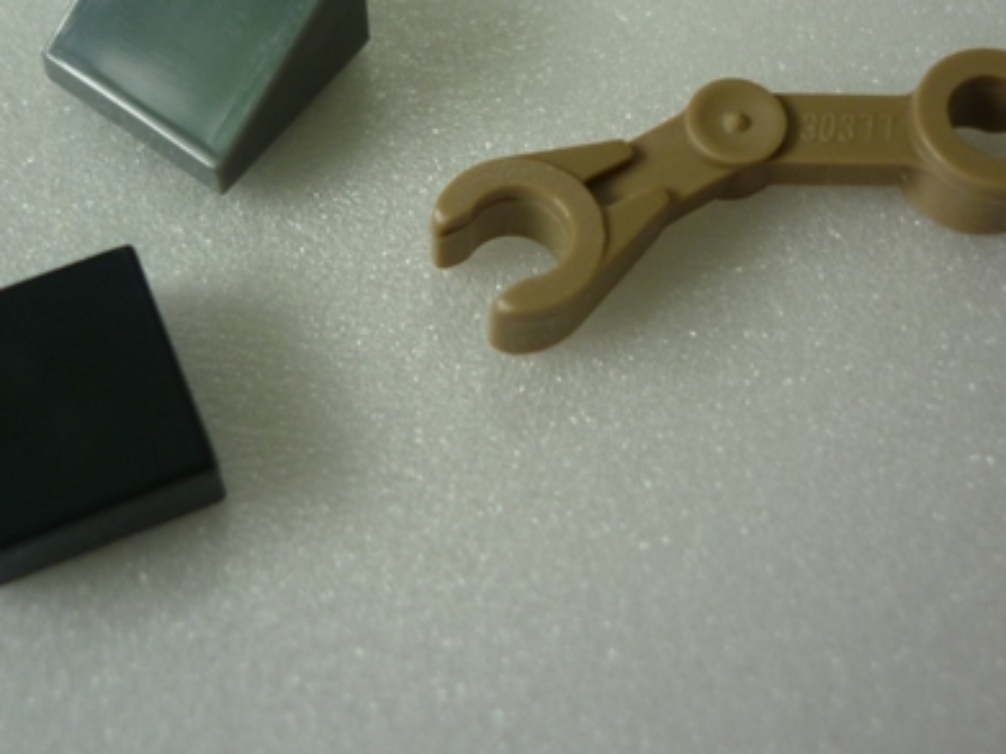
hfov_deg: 35.5
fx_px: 1569
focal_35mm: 54
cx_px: 419
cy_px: 167
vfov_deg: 26.6
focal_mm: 5.5
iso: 125
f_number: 2.8
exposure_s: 1/30
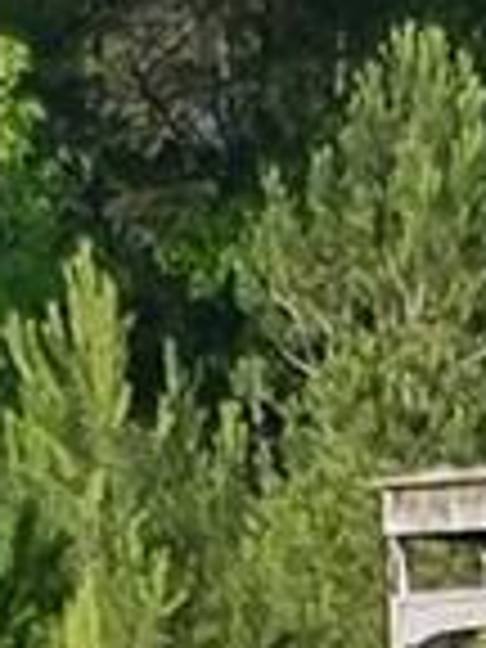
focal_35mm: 139
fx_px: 2602
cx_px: 734
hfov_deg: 10.3
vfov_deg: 13.2
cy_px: 1040
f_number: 1.7
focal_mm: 4.2
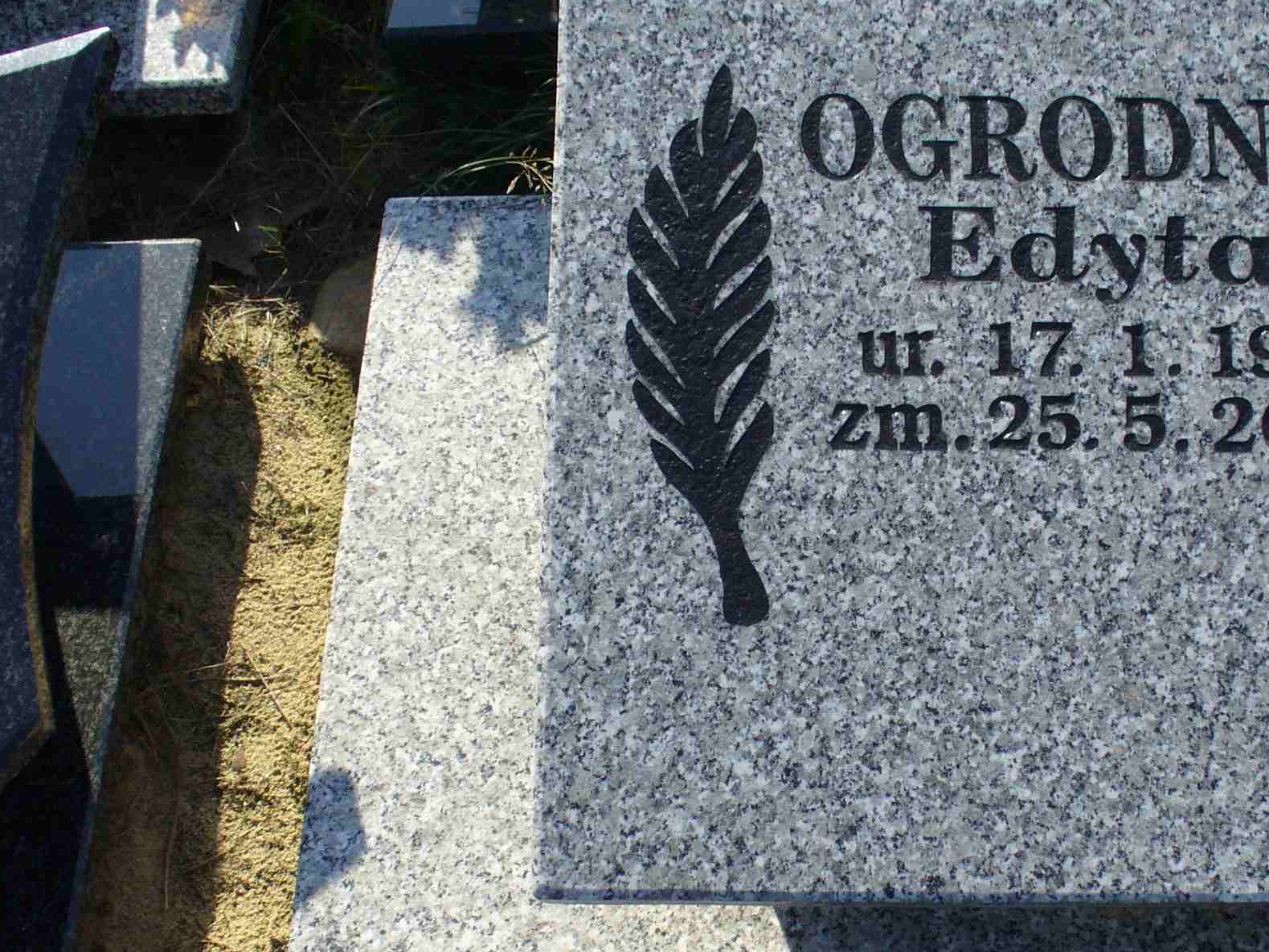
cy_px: 611
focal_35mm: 60
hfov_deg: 31.8
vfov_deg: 24.3
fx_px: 2199
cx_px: 881
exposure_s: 1/200
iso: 80
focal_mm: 6.1
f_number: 5.6
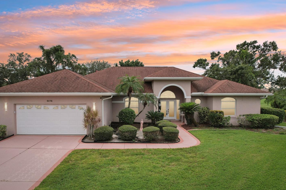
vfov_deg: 51.2
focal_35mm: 25
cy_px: 99
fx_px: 199
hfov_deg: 71.5
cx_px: 135
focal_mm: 8.38
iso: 100
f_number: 2.8
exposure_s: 1/3000
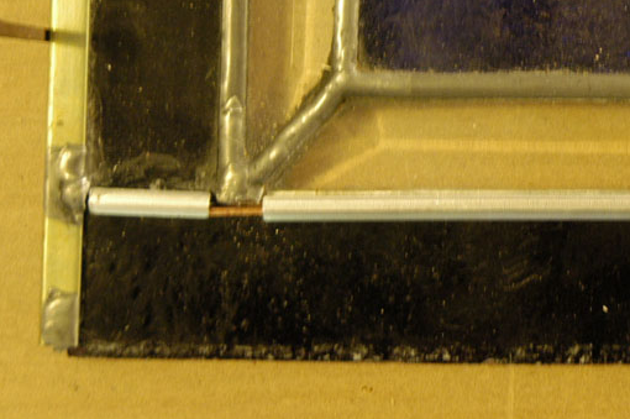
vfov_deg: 11.2
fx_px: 2098
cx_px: 651
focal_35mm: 120
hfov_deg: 16.7
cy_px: -64
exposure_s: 1/10
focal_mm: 34
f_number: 4.2
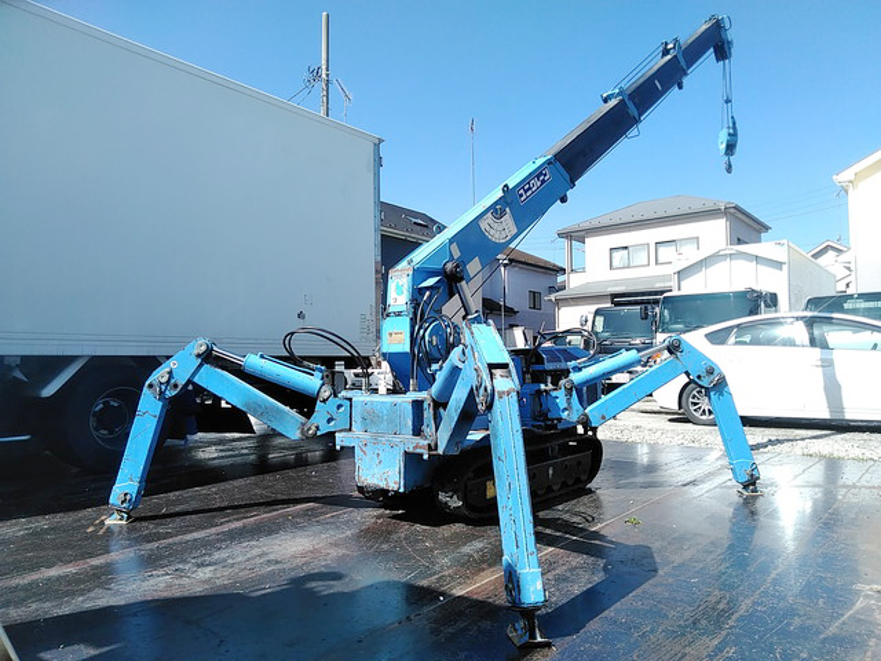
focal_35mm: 27
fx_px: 687
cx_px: 440
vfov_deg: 51.4
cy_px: 330
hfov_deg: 65.3
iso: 60
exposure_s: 1/641
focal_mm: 3.46
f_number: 2.2
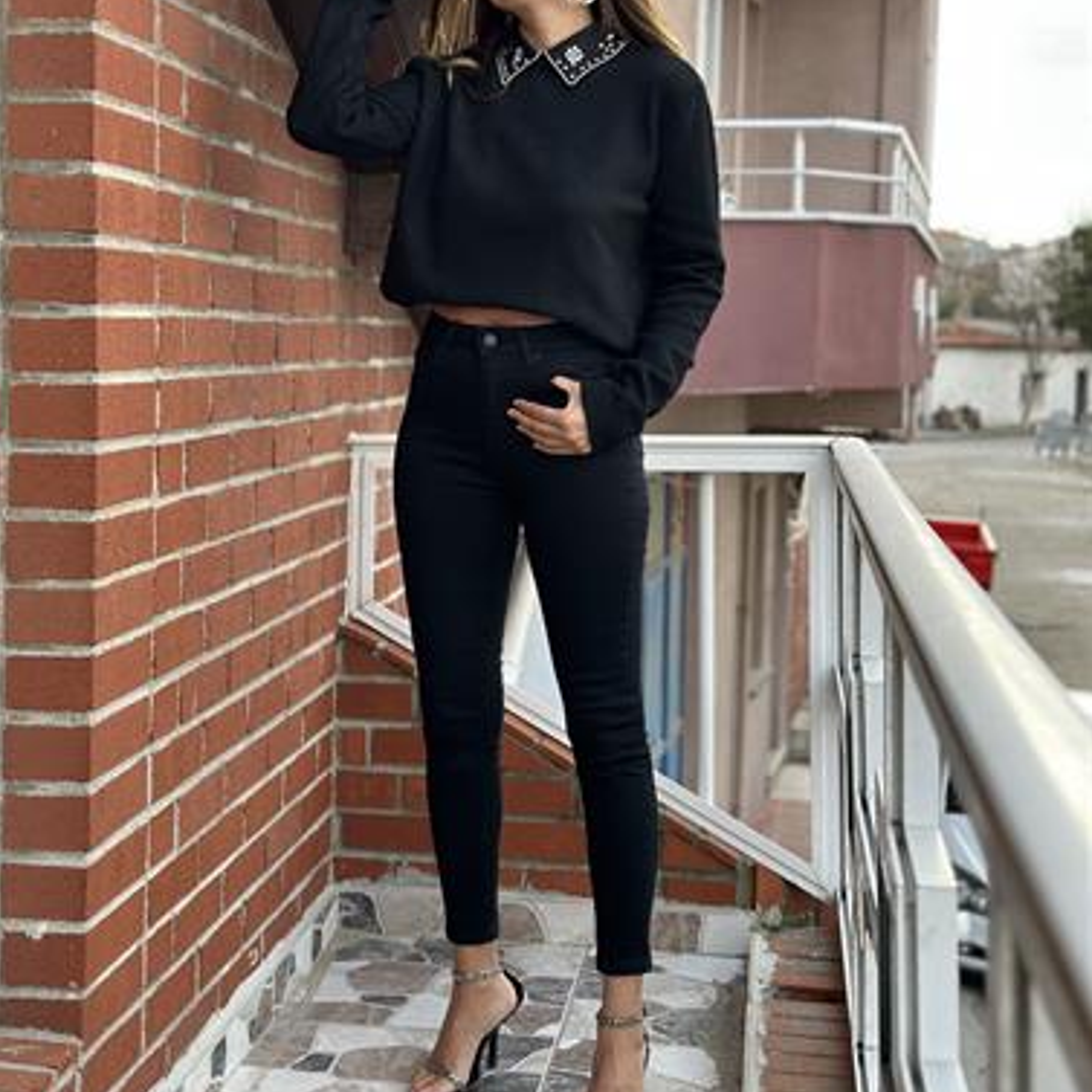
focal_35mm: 57
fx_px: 2034
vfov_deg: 30.0
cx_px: 545
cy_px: 466
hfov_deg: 30.0
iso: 80
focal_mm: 6.86
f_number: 1.78
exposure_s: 1/356
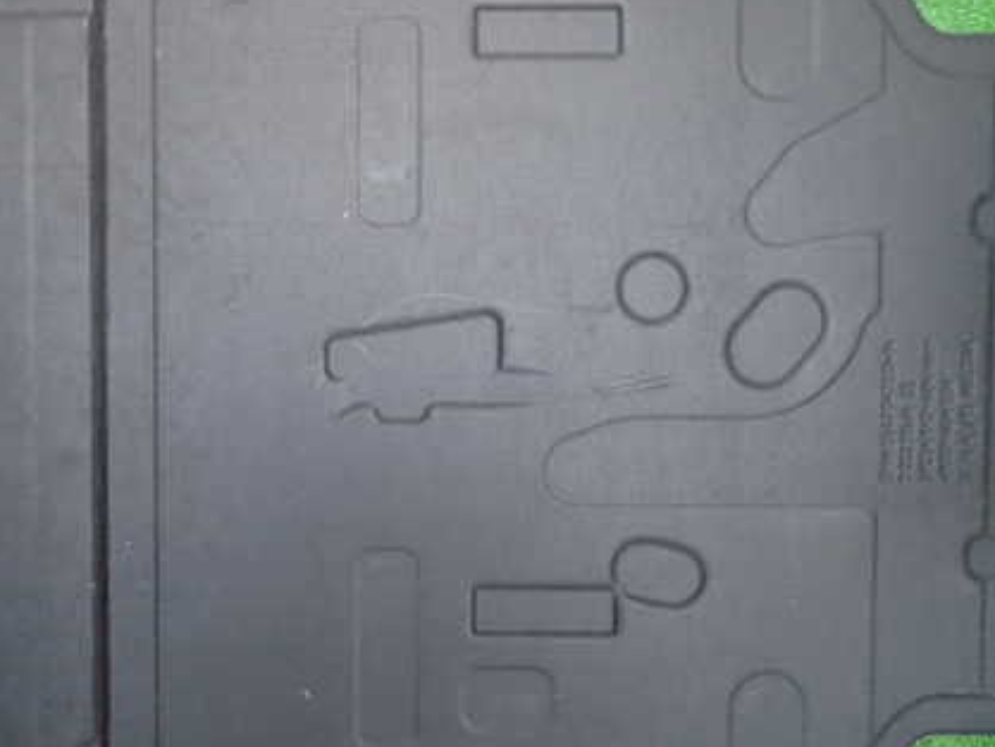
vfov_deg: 39.7
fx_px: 1035
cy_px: 391
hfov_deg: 51.0
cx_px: 391
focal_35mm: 36
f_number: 2
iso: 200
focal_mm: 4.5
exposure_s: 1/30
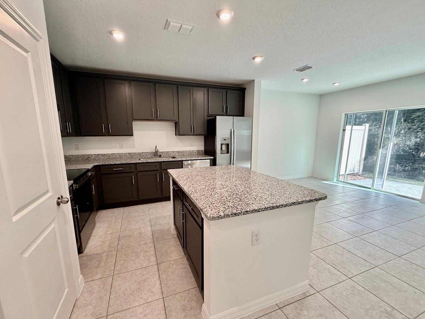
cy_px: 166
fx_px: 184
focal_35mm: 15
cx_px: 206
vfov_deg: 81.7
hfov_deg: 98.1
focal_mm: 2.22
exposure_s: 1/120
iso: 125
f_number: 2.2
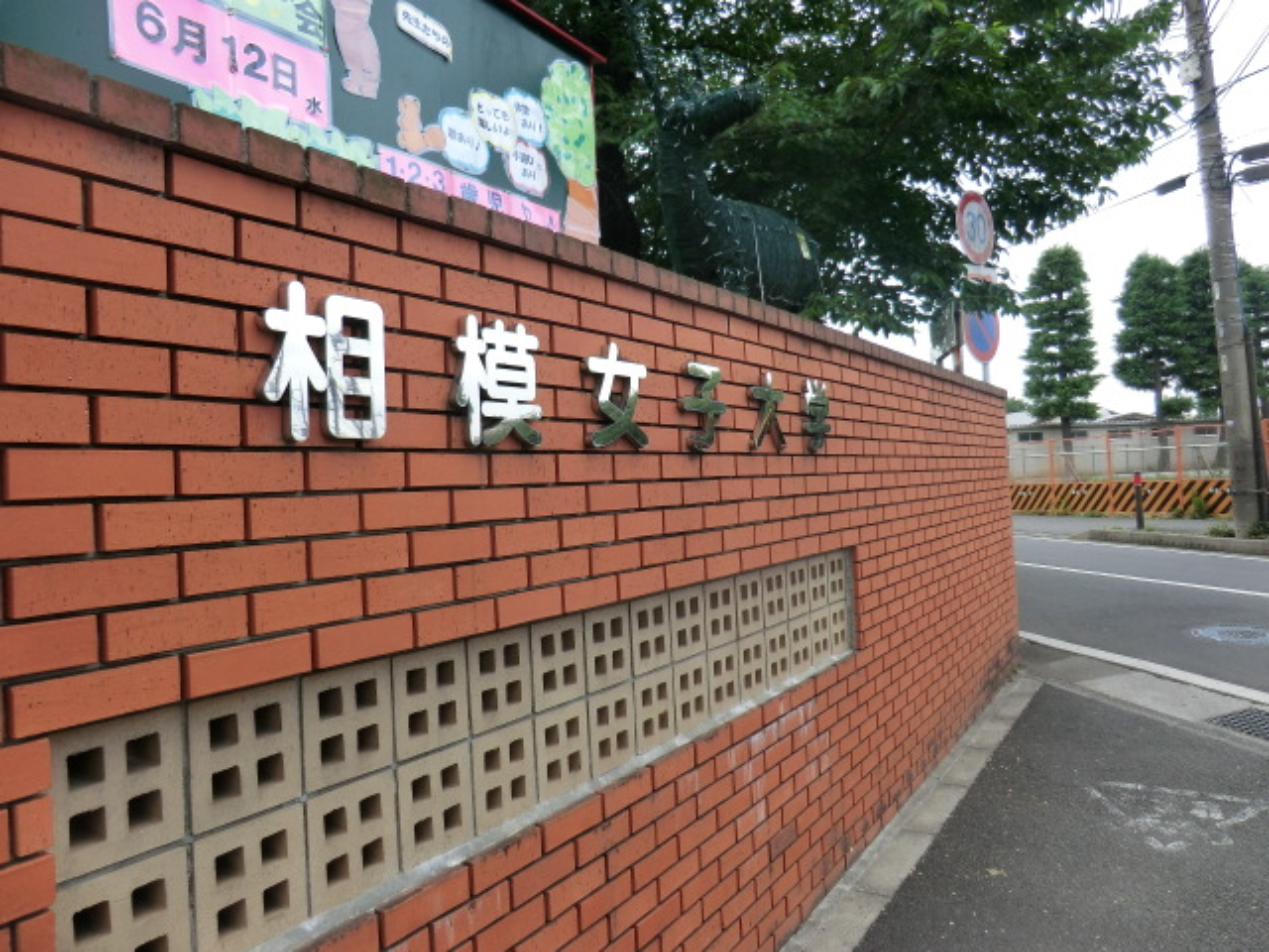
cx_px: 634
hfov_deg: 71.6
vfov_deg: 56.8
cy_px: 476
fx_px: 880
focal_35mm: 24
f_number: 3.2
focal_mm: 4.3
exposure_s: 1/250
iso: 80
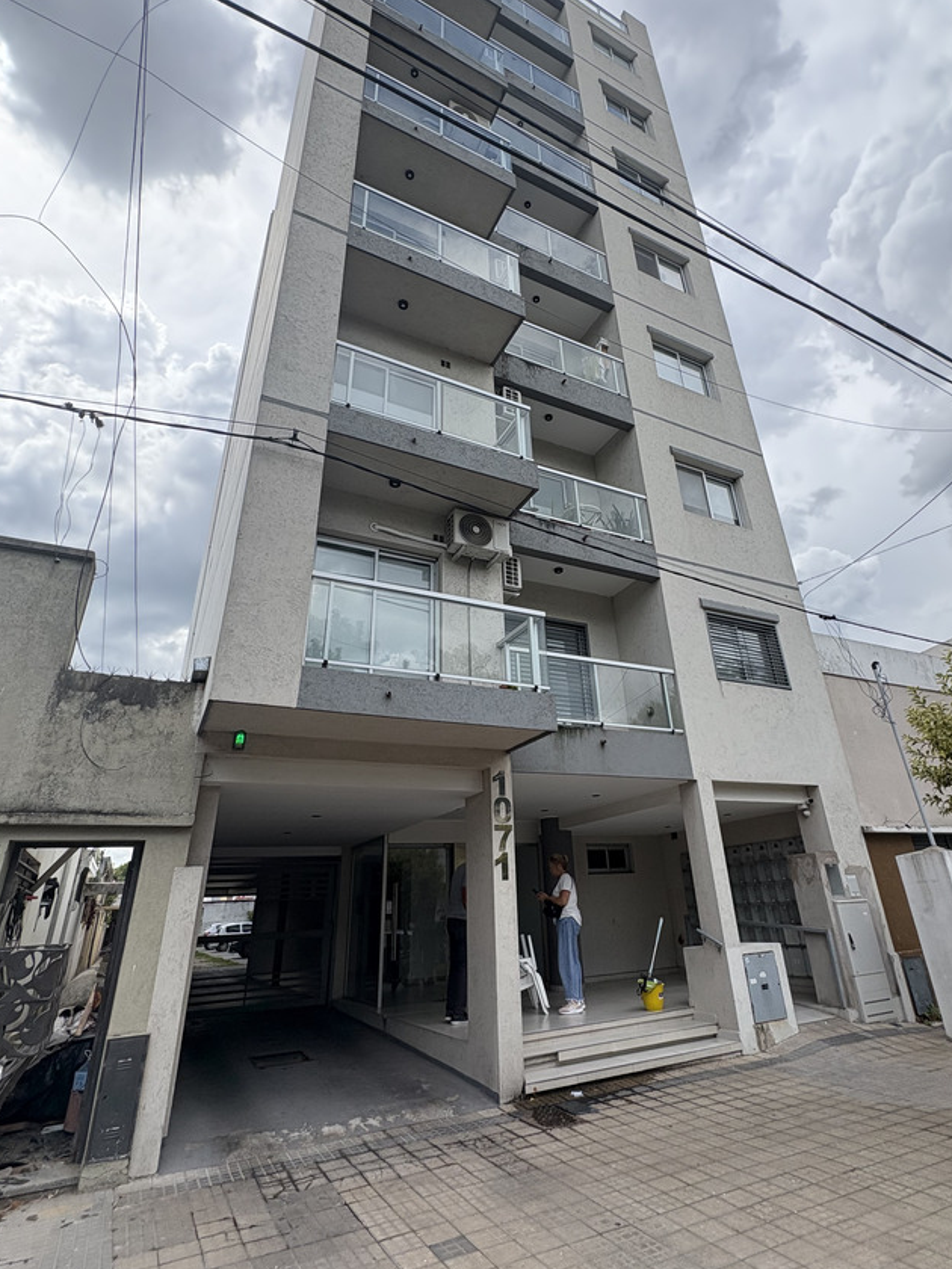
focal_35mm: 18
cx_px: 518
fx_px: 660
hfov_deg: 71.4
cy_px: 583
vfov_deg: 87.6
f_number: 2.2
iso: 64
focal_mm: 2.22
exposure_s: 1/1126
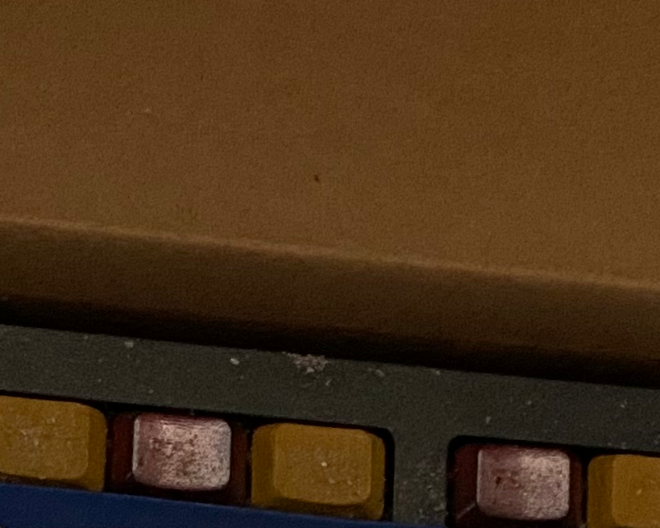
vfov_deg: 11.7
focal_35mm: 125
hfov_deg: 15.4
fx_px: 2441
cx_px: 313
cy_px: 847
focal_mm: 4.25
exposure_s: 1/35
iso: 640
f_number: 1.8
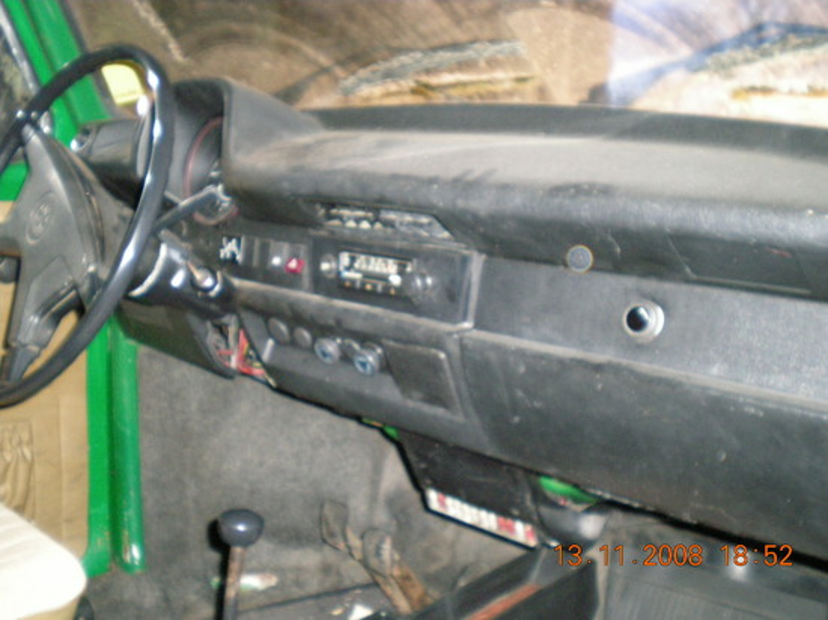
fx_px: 909
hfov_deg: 49.0
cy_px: 310
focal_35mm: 38
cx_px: 414
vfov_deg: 37.7
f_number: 3.1
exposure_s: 1/2
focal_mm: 6.3
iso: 400
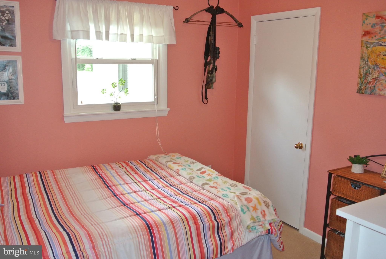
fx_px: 343
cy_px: 130
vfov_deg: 41.2
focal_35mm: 32
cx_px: 193
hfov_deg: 58.7
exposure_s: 1/60
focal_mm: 12.2
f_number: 3.8
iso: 720
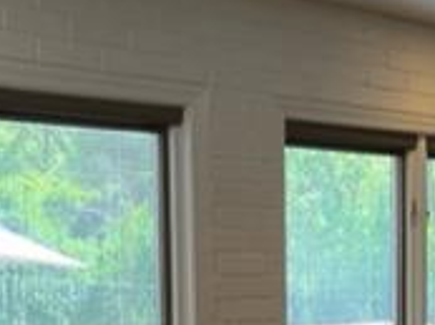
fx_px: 1204
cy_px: 310
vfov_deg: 15.1
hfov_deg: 19.3
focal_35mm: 96
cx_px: 523
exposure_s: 1/120
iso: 64
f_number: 1.6
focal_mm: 5.1
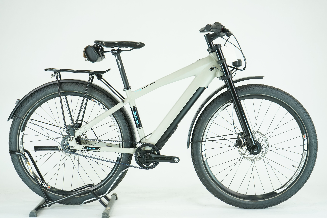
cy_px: 109
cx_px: 164
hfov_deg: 31.9
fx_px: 572
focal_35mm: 63
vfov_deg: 21.6
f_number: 5.6
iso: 1600
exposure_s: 1/200
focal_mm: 63
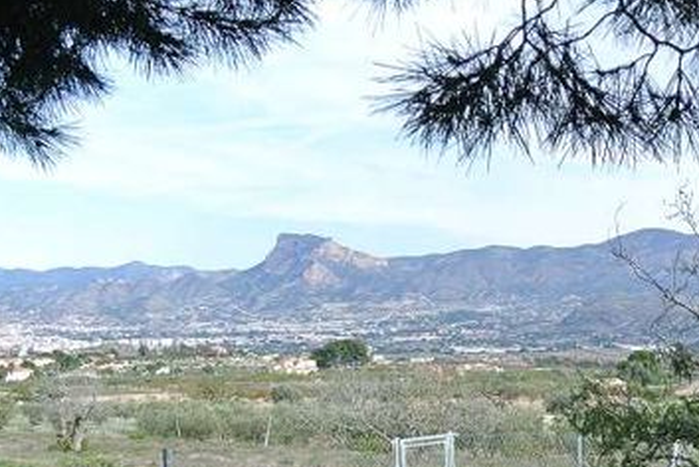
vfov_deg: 16.1
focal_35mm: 84
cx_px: 407
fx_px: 1632
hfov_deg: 24.1
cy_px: 424
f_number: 4.2
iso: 100
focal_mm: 15.7
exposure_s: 1/250
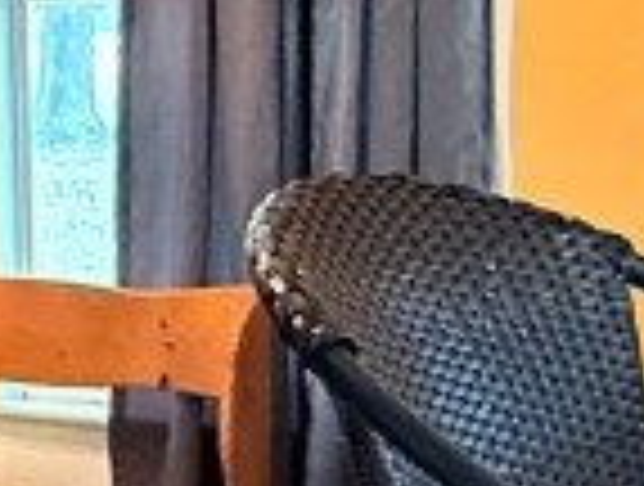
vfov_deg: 14.8
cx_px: -612
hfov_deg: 15.8
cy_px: 356
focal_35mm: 100
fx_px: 1865
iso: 1000
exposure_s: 1/60
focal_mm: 2.22
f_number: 2.2
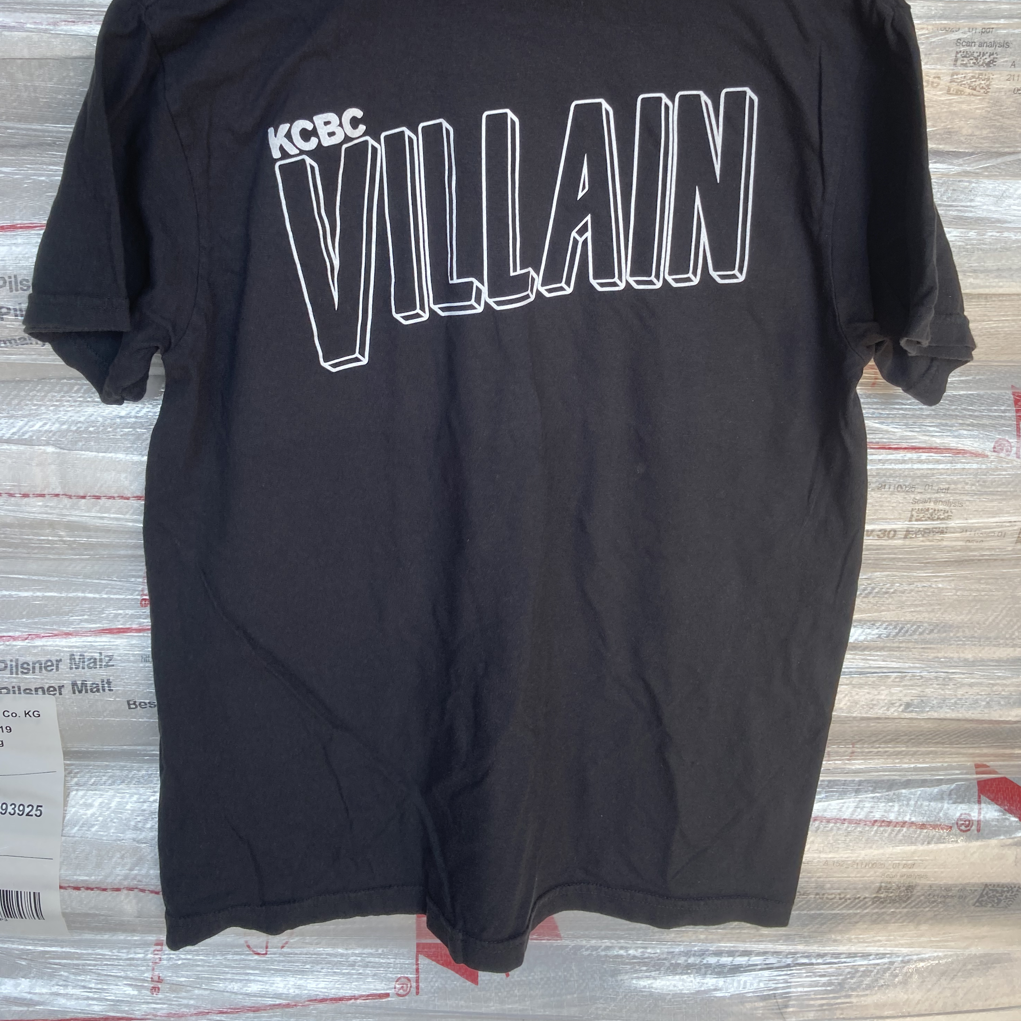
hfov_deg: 48.4
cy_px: 323
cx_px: 502
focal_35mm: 34
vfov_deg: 47.5
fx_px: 1135
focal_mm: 3.99
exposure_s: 1/121
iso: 25
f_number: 1.8
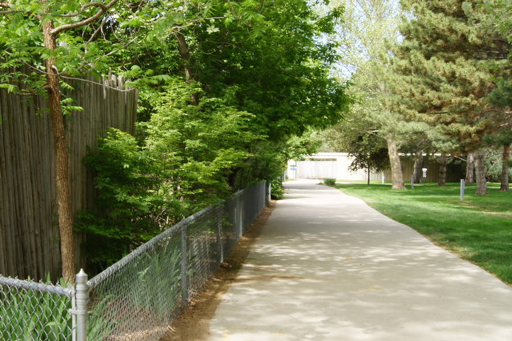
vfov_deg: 27.5
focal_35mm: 49
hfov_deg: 40.1
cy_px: 190
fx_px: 697
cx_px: 202
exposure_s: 1/80
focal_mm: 18
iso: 200
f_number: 9
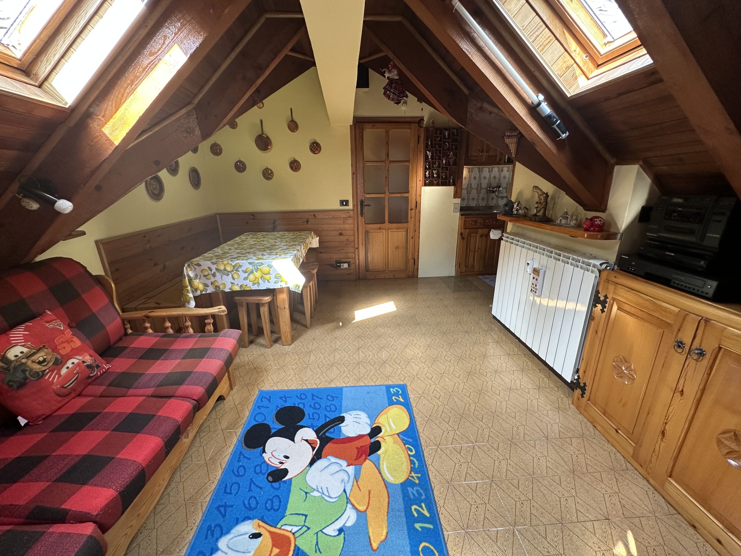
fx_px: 300
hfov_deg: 102.1
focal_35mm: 14
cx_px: 370
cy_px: 278
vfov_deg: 85.7
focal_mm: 2.22
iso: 160
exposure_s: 1/100
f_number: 2.2
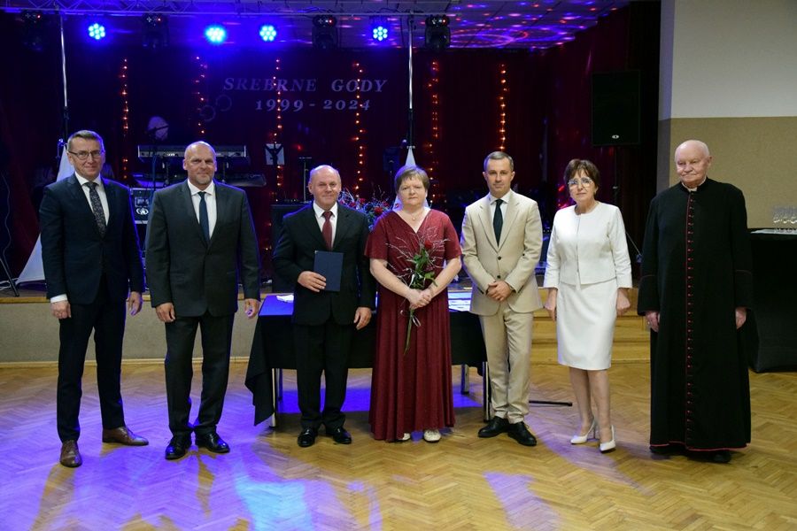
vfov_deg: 31.9
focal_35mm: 42
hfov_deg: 46.4
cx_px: 398
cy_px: 266
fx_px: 930
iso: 4500
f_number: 4
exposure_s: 1/100
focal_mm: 28
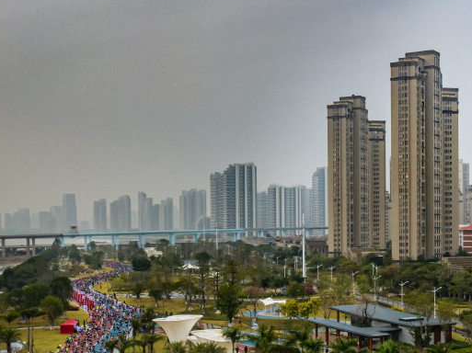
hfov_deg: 30.2
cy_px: 250
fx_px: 858
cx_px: 353
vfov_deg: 23.1
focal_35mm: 63
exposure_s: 1/120
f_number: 9
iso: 200
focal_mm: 10.26
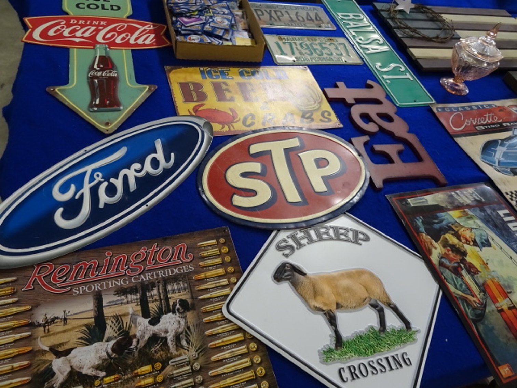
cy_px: 194
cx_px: 258
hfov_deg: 71.6
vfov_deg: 56.8
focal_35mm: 24
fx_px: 358
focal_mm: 4.1
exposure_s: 1/30
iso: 250
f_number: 3.5
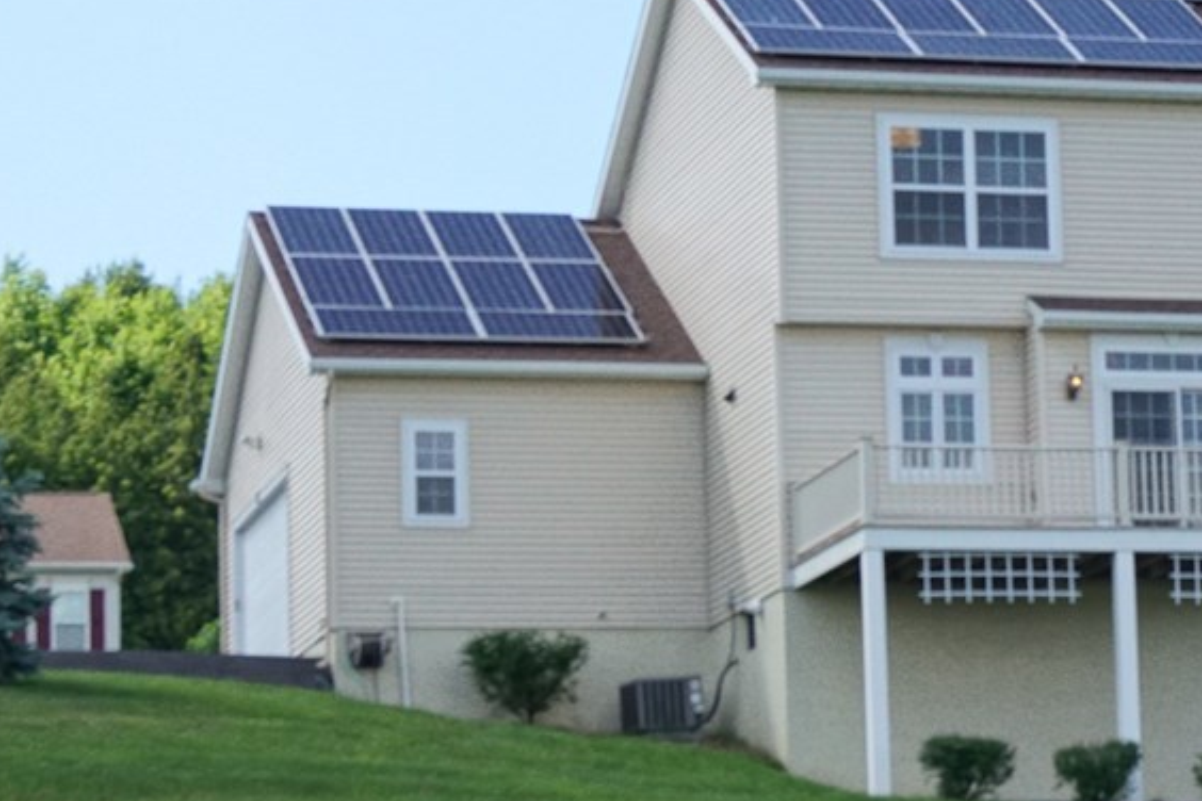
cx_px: 1066
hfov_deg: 12.8
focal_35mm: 159
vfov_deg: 8.6
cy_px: 398
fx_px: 5307
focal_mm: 55
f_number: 8
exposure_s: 1/800
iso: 800
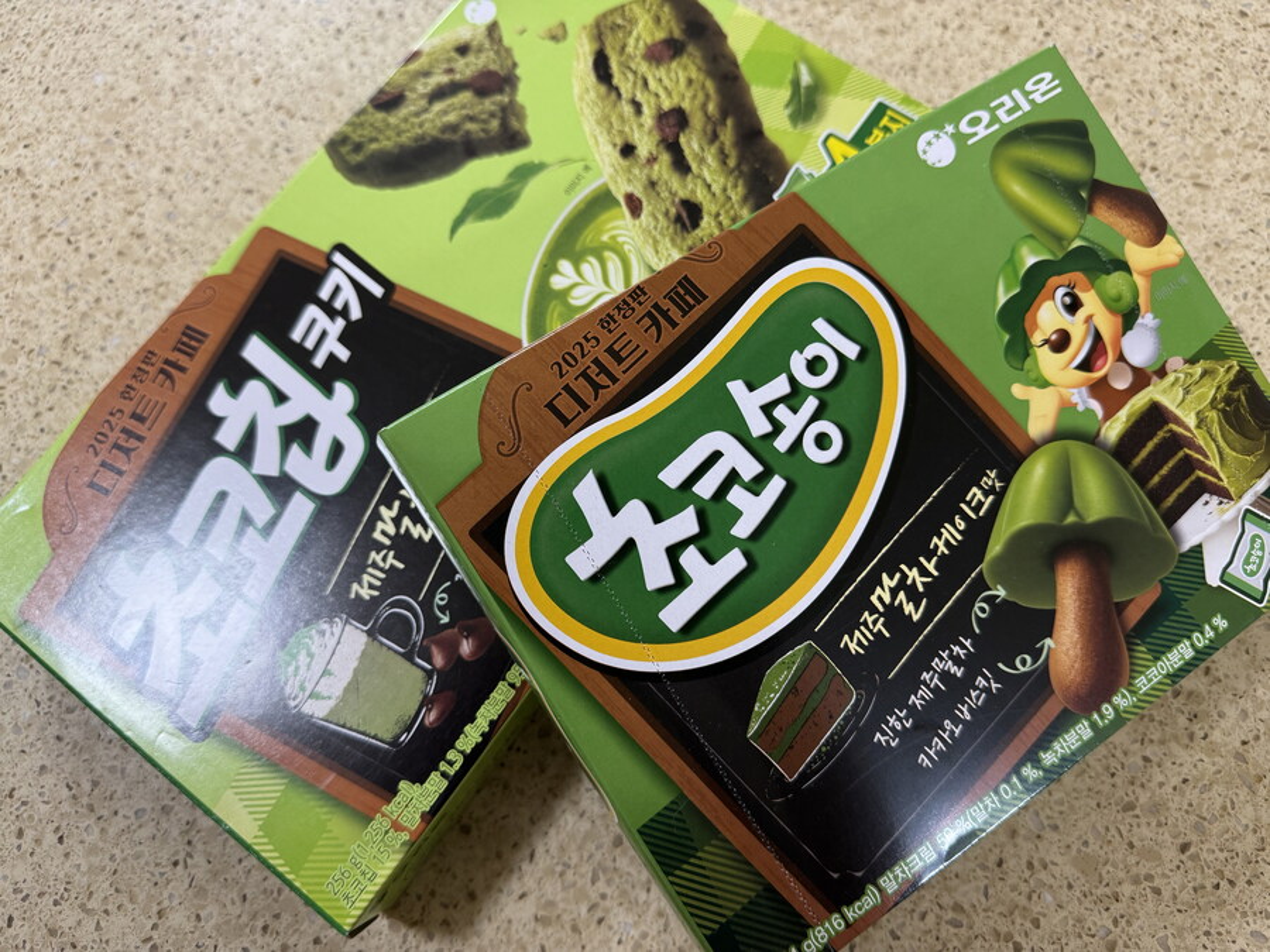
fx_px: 881
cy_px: 476
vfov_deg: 56.8
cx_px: 635
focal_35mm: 24
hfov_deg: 71.6
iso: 160
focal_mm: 6.76
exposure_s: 1/60
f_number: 1.78
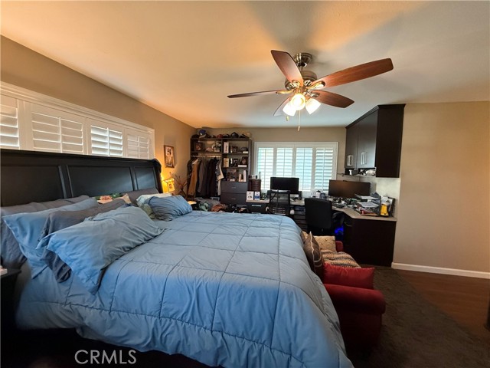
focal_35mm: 14
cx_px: 245
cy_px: 184
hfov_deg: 102.1
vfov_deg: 85.7
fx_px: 198
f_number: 2.2
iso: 640
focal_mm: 2.22
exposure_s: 1/60
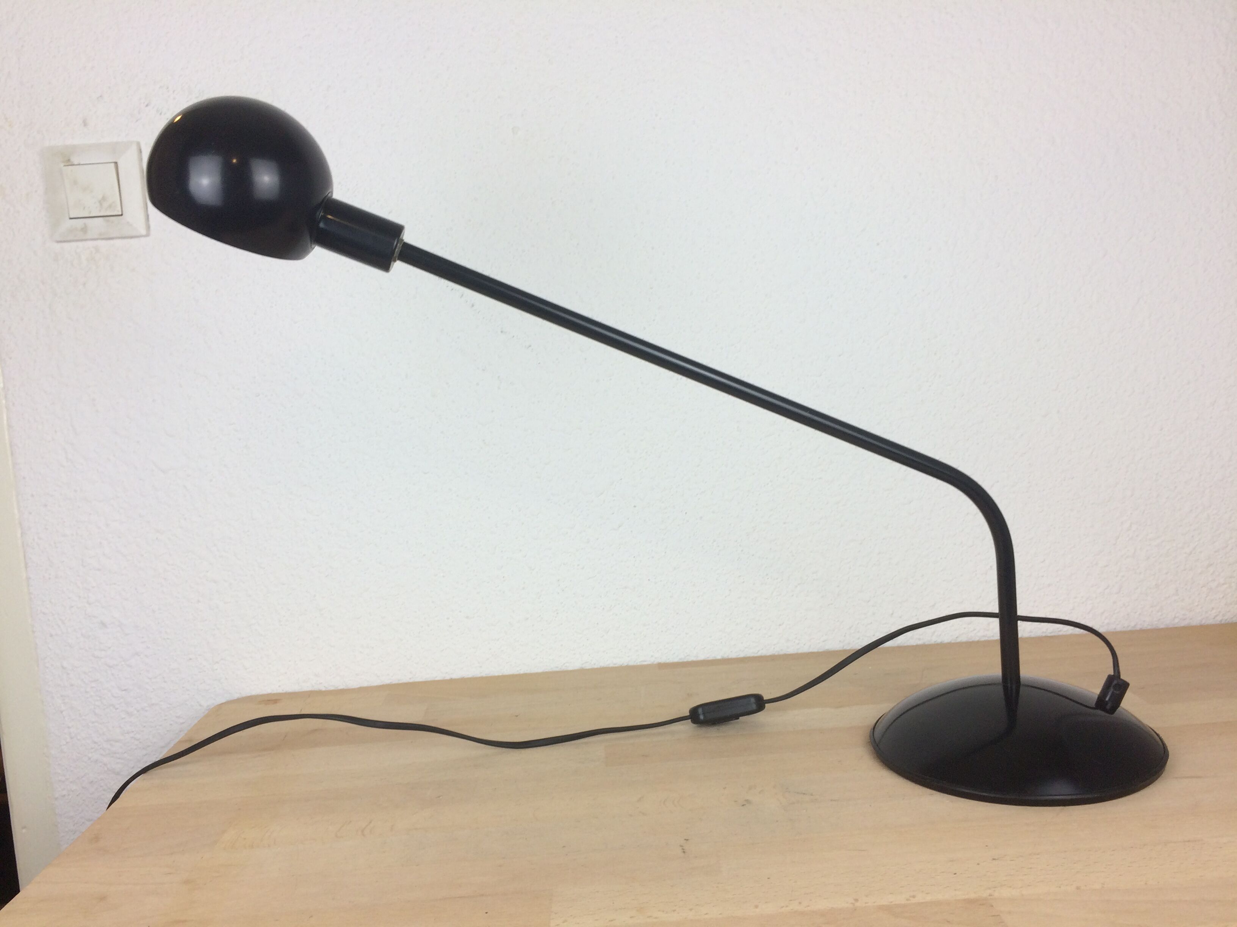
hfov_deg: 61.7
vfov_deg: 48.2
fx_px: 1036
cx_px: 618
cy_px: 464
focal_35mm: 29
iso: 50
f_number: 2.2
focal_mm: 4.15
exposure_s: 1/100
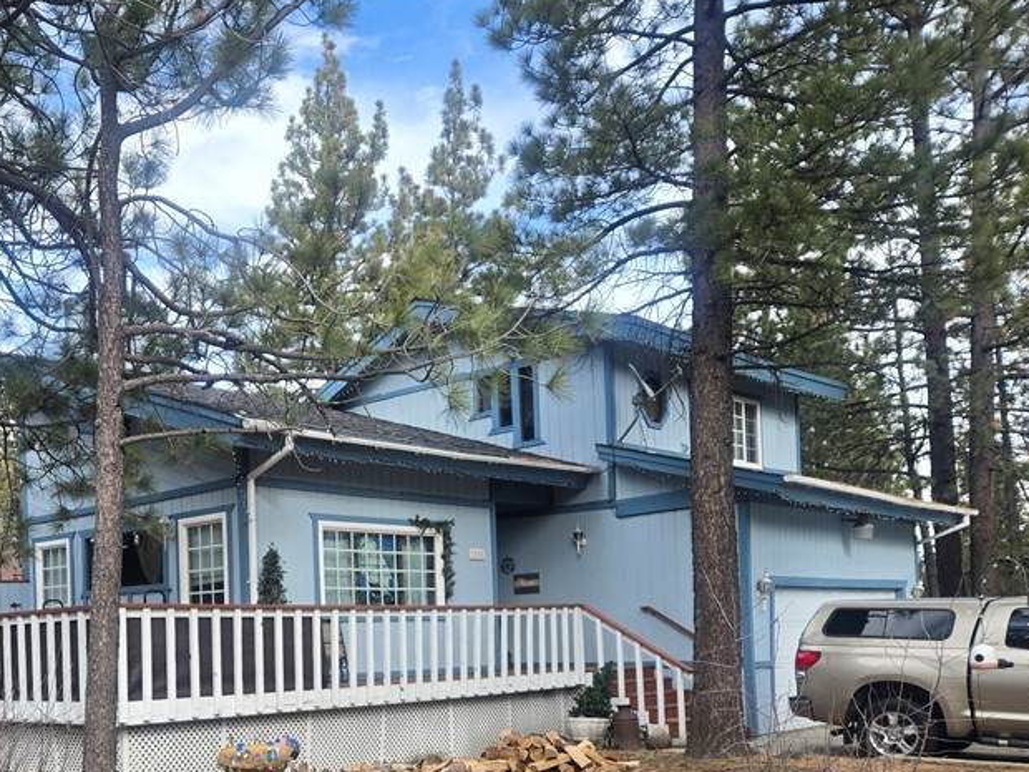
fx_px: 1130
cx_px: 310
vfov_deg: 36.4
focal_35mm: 38
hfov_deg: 47.8
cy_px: 621
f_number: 1.8
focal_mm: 5.4
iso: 25
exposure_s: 1/432
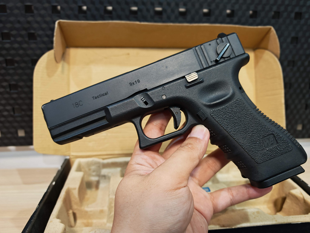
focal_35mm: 24
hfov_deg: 71.6
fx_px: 215
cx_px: 155
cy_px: 116
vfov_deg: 56.8
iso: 250
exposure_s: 1/25
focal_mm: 6.83
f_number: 2
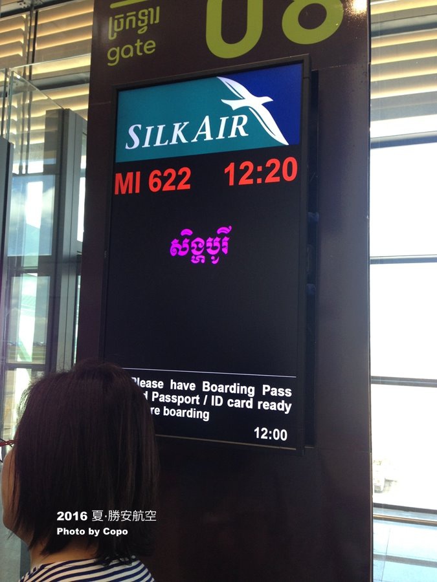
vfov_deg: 55.4
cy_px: 291
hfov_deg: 42.9
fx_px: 555
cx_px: 218
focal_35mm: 33
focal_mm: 4.12
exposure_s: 1/40
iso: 64
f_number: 2.4
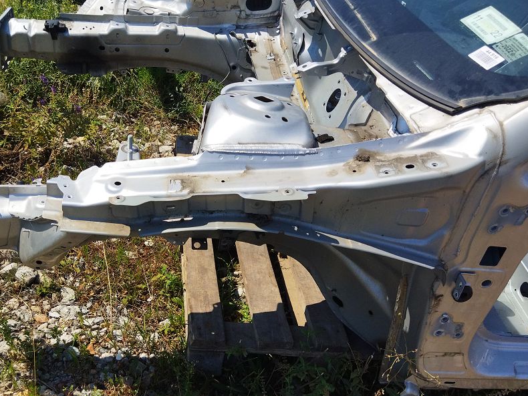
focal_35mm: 41
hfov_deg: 45.7
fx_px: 626
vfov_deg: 35.0
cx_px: 230
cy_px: 236
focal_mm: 4.71
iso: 98
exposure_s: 1/5085
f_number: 1.79
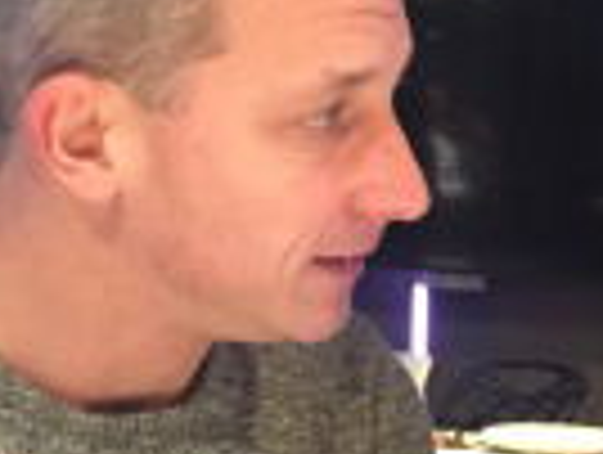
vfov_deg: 13.4
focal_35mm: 108
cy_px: 537
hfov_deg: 17.7
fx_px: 1885
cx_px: 612
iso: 800
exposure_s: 1/17
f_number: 2.2
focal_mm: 4.15
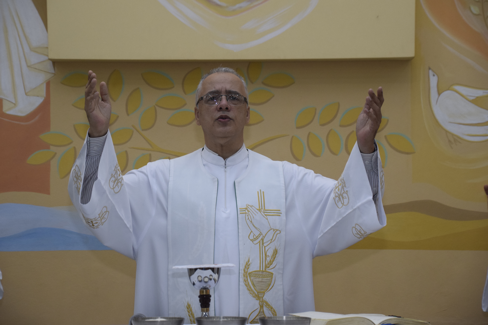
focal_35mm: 105
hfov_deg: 19.5
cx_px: 244
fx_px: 1423
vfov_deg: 13.0
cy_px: 162
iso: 1400
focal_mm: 70
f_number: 5
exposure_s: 1/60
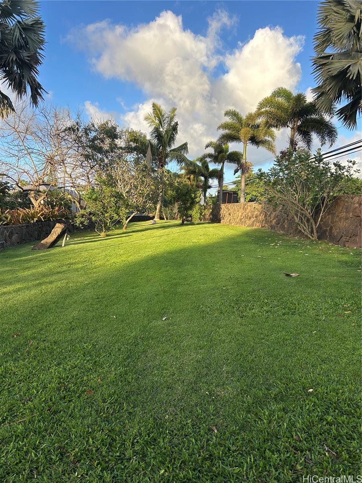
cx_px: 181
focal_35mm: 26
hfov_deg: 53.1
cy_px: 242
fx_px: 363
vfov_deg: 67.3
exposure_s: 1/1147
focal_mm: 5.7
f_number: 1.5
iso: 50
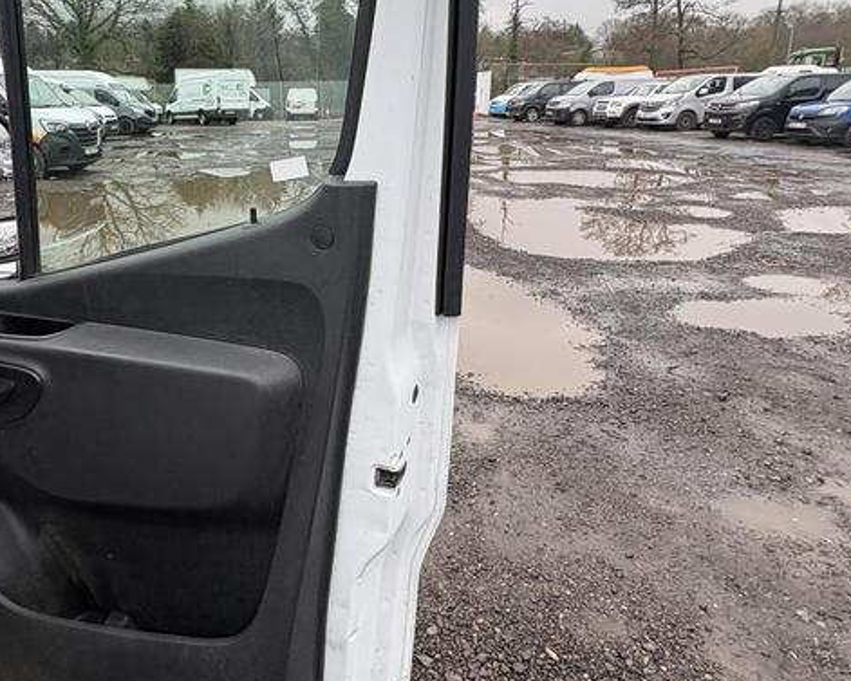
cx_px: 298
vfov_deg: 54.3
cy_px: 257
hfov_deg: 64.6
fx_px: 655
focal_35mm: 26
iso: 50
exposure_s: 1/99
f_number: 2.2
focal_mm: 2.22
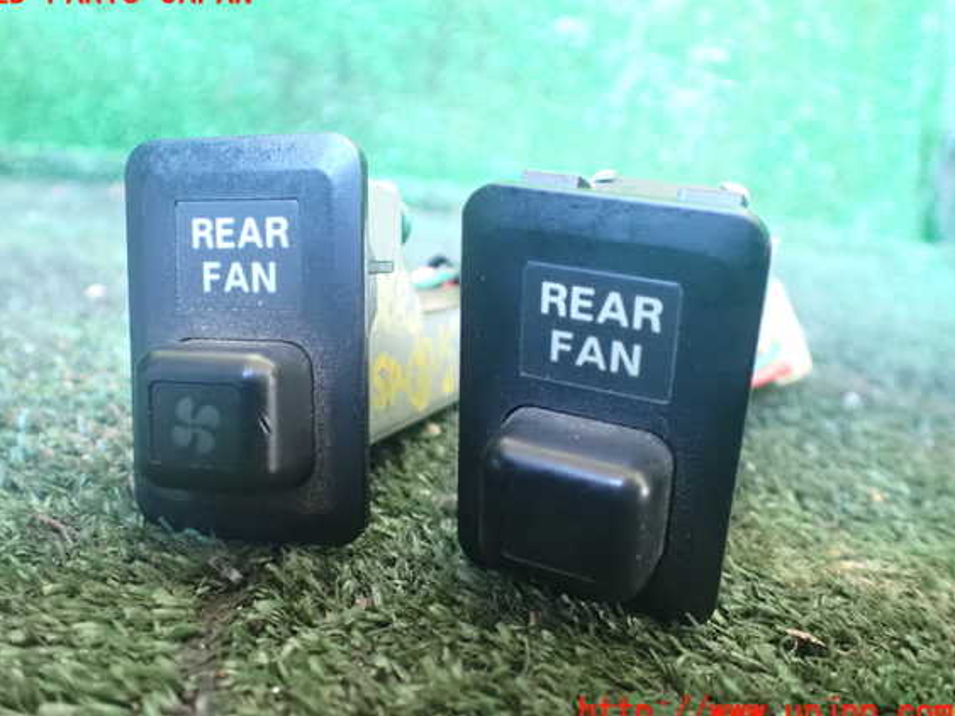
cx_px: 453
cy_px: 353
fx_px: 883
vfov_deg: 44.1
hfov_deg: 56.8
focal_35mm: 32
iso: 1600
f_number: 2.3
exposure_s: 1/30
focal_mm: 5.4
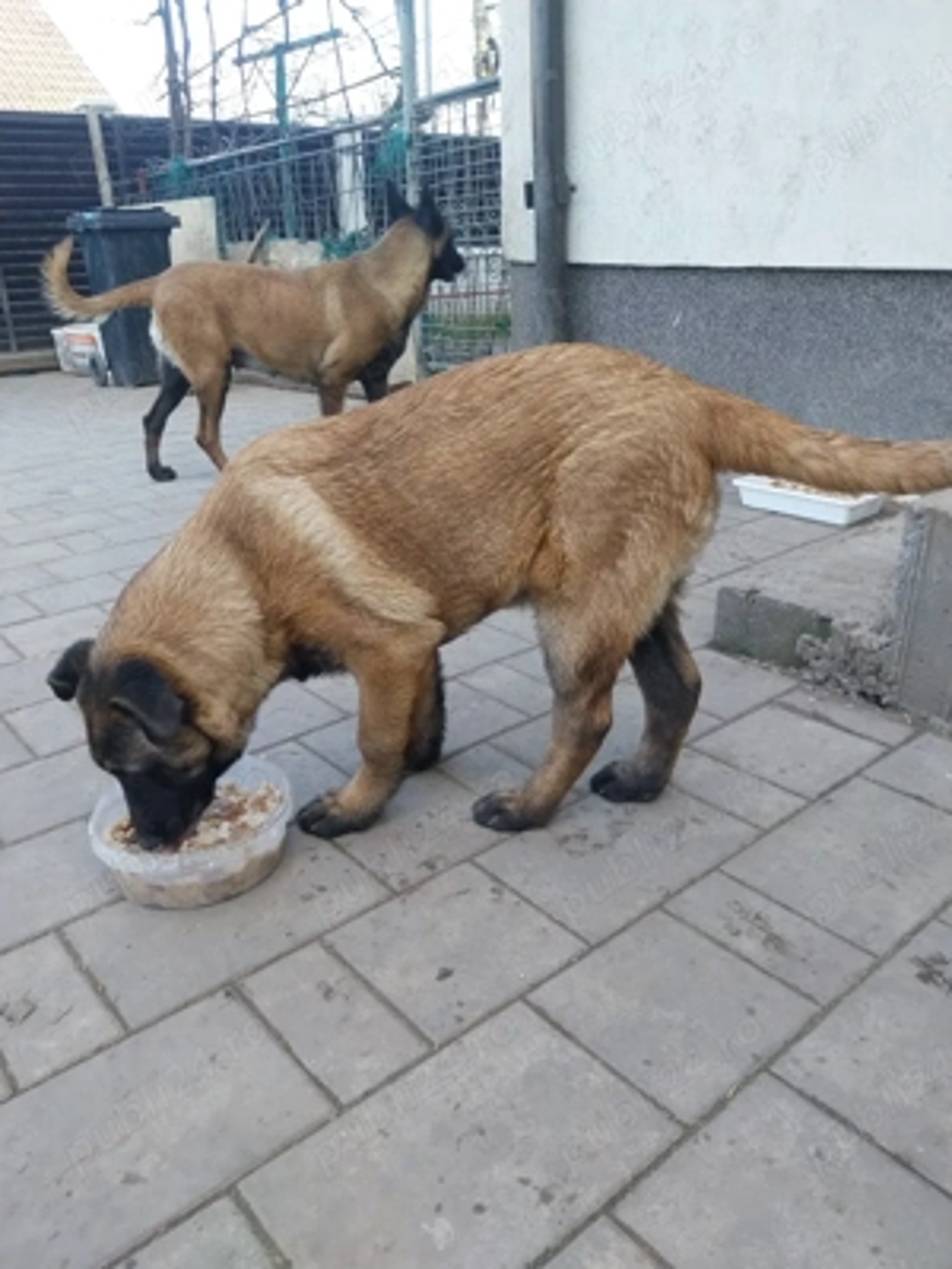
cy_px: 634
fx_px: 953
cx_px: 476
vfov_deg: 67.3
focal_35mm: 26
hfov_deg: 53.1
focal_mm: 4
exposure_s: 1/50
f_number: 1.8
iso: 32
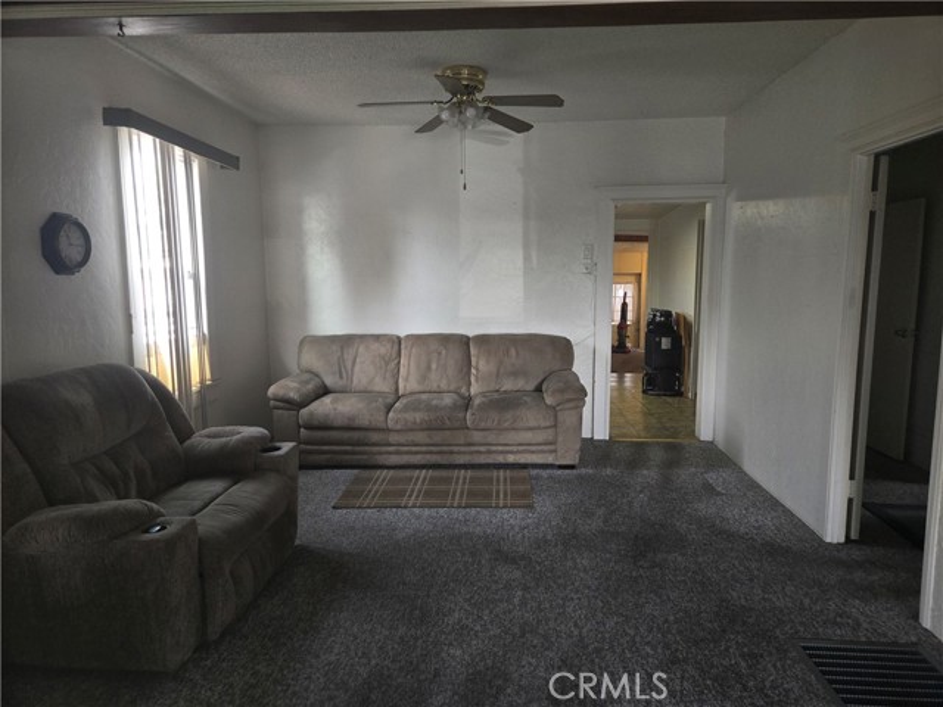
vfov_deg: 58.9
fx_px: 627
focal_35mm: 23
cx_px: 472
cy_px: 354
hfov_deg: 73.9
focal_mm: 5.4
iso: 100
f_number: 1.8
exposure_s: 1/60
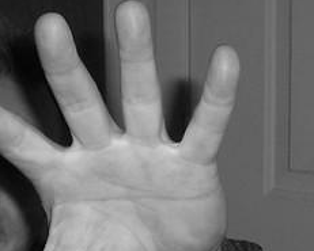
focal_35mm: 154
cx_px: -43
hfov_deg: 12.3
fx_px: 1432
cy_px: 244
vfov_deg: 10.0
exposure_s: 1/60
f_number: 3.4
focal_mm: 8.6
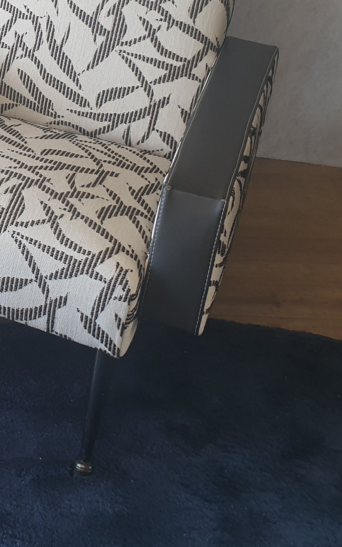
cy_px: 104
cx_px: -183
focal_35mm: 62
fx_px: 925
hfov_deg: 18.4
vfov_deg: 32.0
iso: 64
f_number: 2.4
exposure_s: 1/50
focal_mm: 4.3
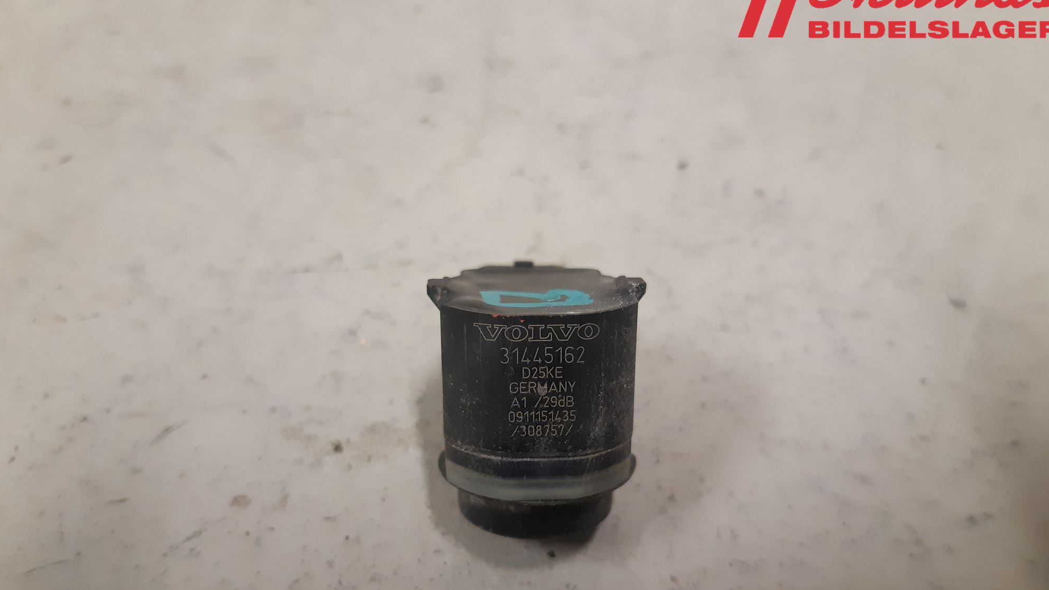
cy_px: 352
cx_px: 523
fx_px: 807
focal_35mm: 29
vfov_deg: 40.0
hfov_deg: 66.1
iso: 250
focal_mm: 3.93
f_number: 1.7
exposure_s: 1/50
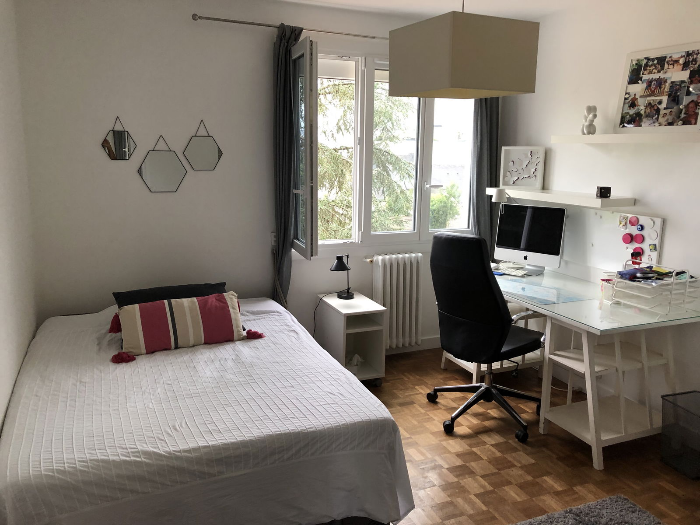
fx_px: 566
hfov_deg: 63.4
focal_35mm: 28
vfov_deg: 49.7
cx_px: 350
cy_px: 262
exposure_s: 1/30
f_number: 1.8
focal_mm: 3.99
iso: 40
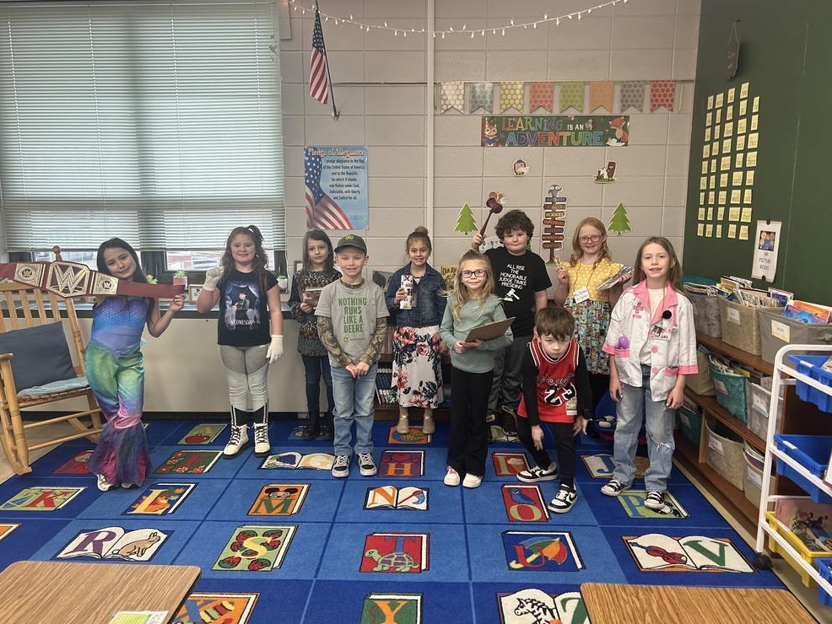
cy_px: 306
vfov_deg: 51.4
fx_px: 649
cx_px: 402
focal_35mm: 27
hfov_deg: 65.3
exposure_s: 1/120
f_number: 1.5
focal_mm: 5.7
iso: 125
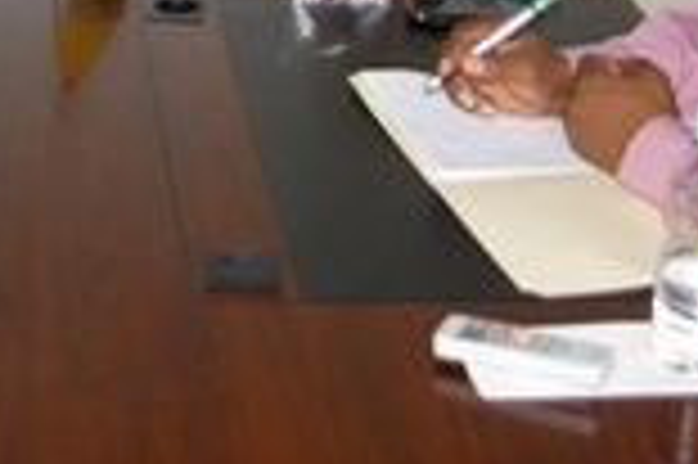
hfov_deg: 17.9
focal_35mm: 113
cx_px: 117
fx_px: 2189
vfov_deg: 11.7
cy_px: -153
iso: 200
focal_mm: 26
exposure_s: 1/45
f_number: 4
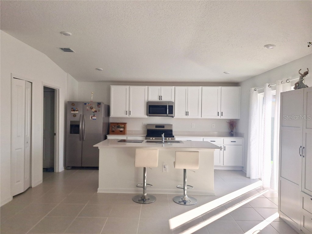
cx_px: 156
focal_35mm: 23
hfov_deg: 73.9
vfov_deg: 58.9
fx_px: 207
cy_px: 117
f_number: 1.8
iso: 40
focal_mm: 5.54
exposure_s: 1/567
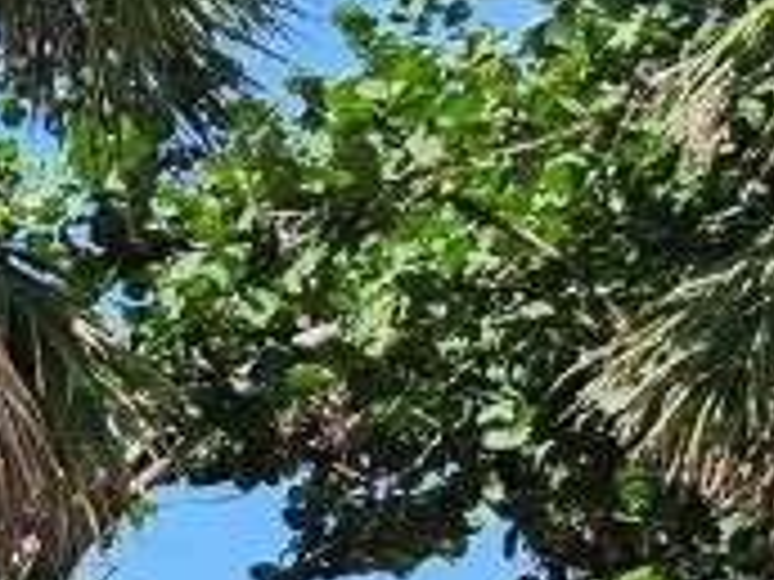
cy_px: 674
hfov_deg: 11.4
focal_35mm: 137
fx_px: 3063
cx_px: -1210
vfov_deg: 10.7
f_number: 1.8
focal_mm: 5.4
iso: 32
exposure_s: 1/1399
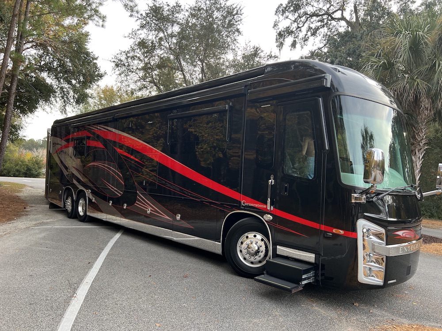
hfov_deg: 67.3
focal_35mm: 26
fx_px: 332
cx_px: 221
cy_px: 166
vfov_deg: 53.1
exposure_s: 1/208
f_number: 1.5
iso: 40
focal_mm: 5.7
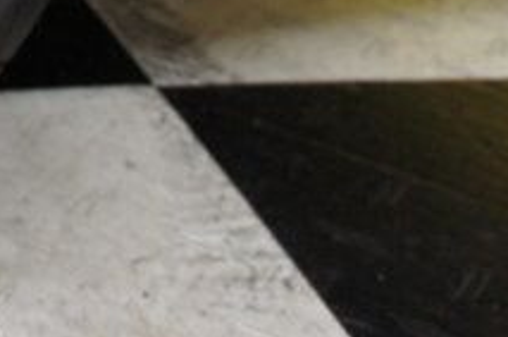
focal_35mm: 130
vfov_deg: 9.4
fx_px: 1830
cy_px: -448
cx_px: -580
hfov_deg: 13.1
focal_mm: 18
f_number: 3.5
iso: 640
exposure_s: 1/30
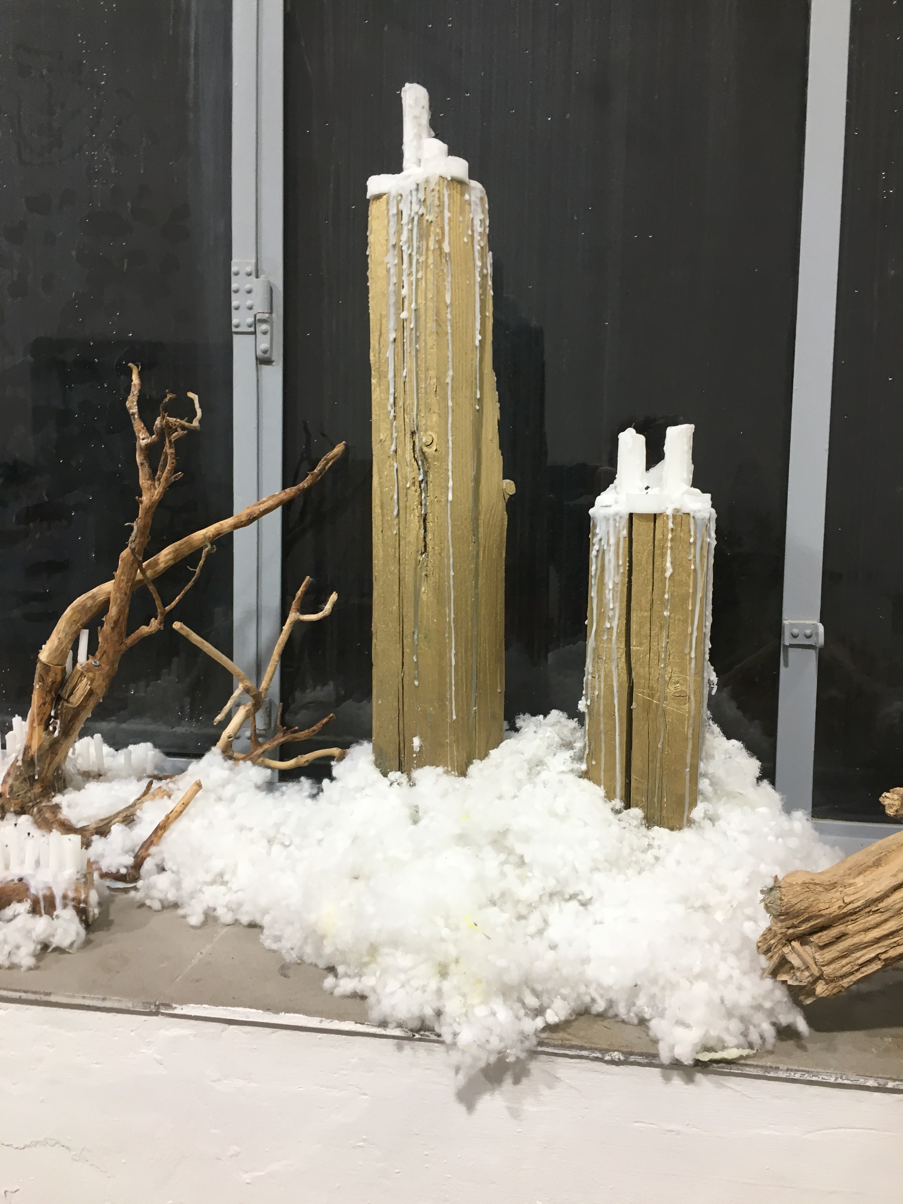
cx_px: 452
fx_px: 1009
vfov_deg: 61.7
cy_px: 602
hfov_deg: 48.2
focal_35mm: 29
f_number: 2.2
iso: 40
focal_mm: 4.15
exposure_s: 1/33
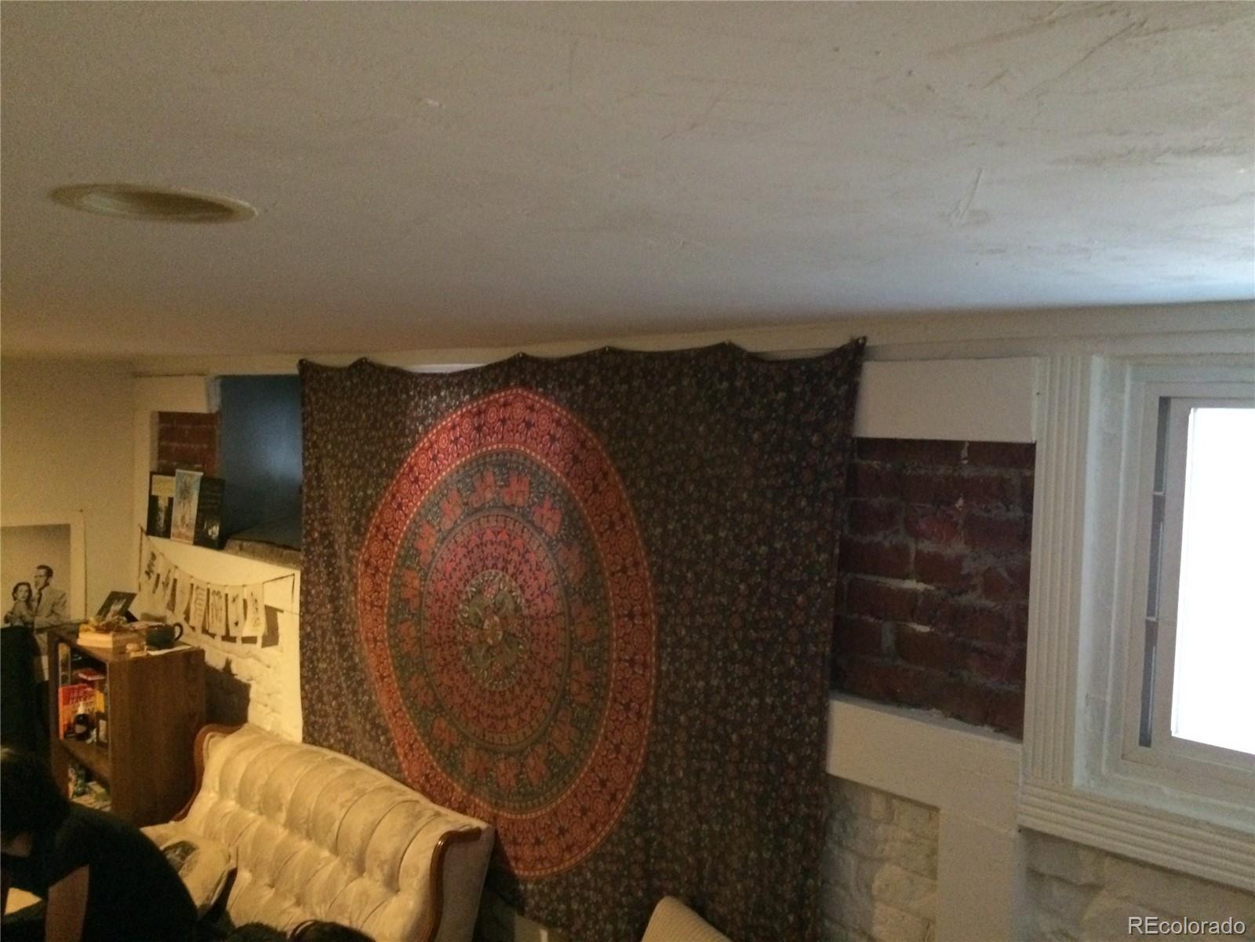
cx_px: 628
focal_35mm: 29
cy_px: 471
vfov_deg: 48.2
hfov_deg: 61.7
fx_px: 1051
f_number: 2.2
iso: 500
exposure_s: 1/15
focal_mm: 4.15
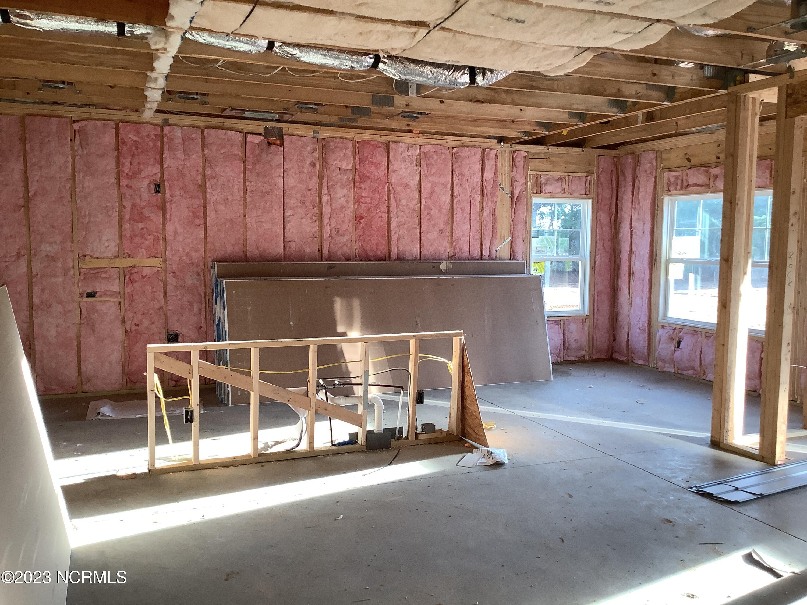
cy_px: 302
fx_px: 723
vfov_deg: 45.4
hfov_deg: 58.4
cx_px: 404
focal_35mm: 31
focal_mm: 3.3
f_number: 2.4
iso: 80
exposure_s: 1/100
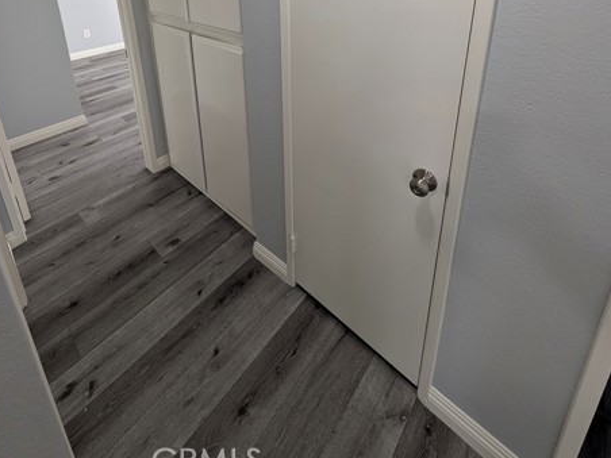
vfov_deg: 62.8
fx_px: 300
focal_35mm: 17
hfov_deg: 90.9
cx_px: 288
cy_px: 47
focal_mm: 2.02
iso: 76
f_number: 1.7
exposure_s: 1/60
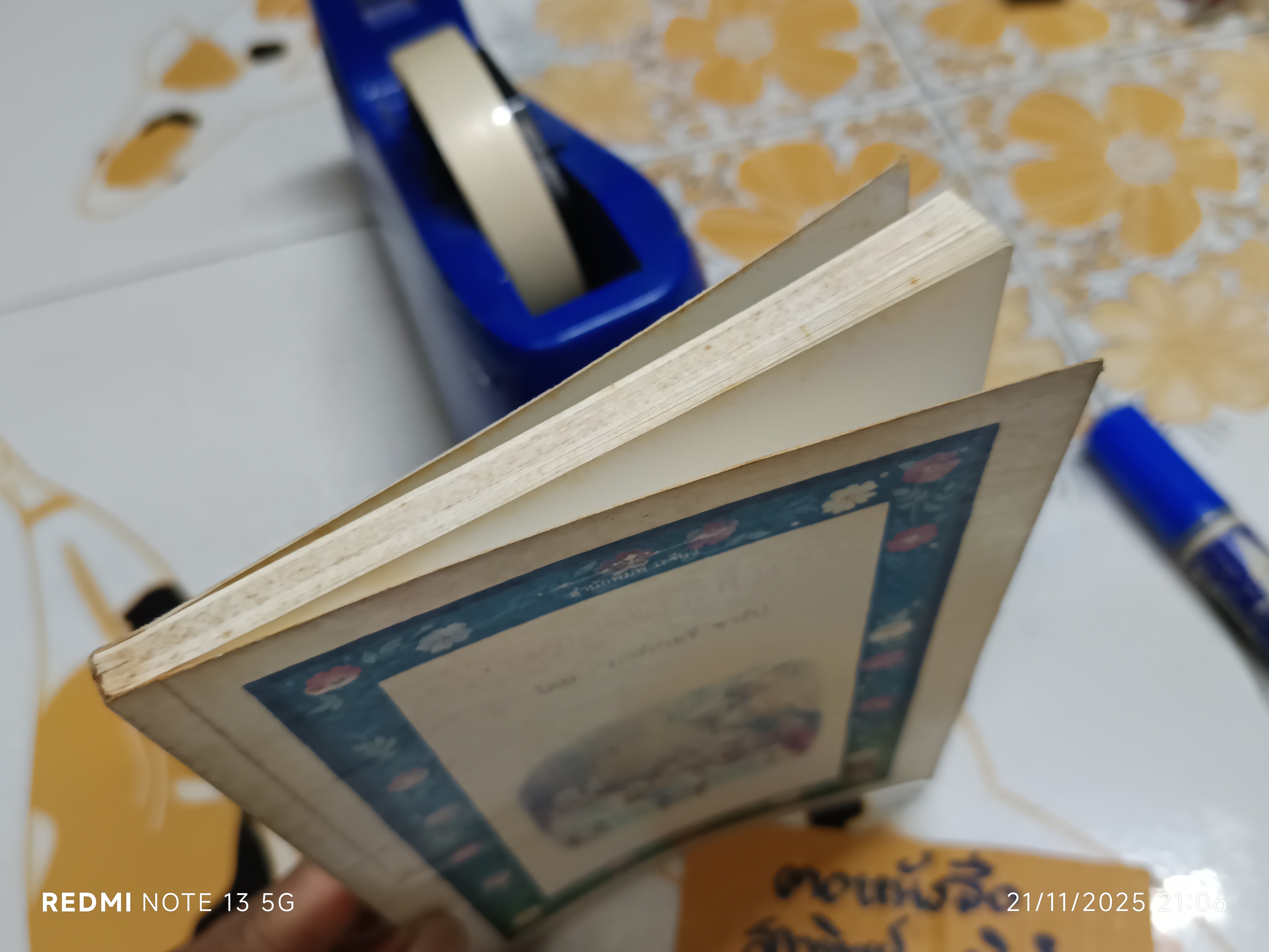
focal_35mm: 24
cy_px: 476
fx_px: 880
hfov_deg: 71.6
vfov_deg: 56.8
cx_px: 634
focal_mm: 5.31
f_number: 1.7
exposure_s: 1/33.3
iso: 1151
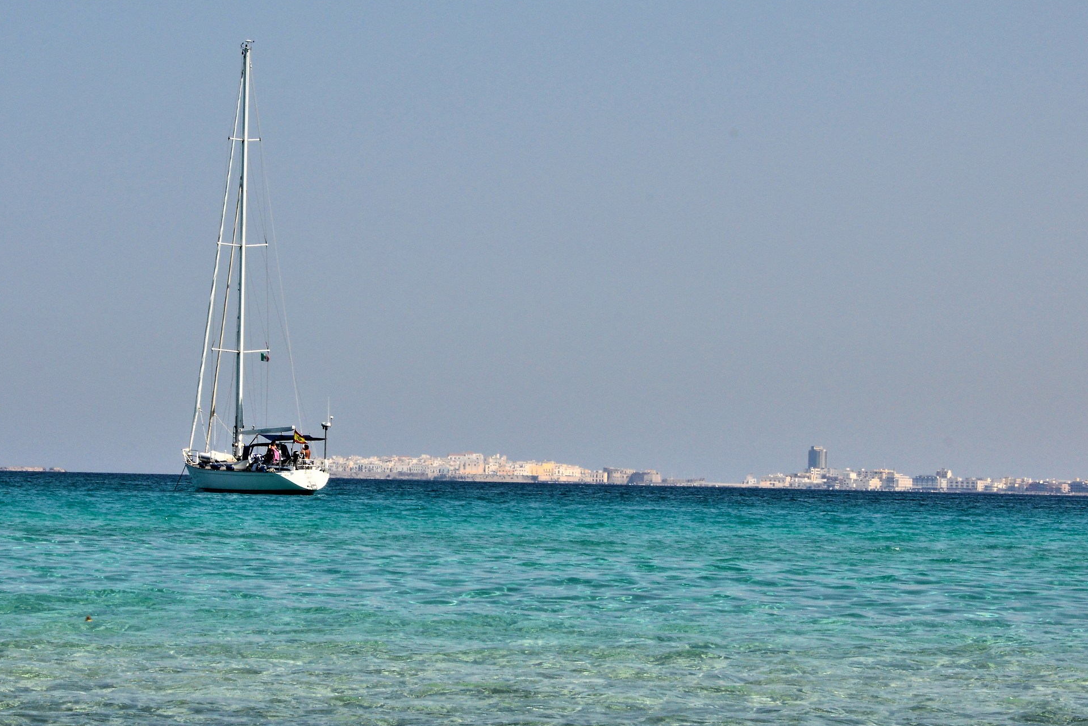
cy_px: 348
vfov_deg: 8.1
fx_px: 5108
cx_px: 458
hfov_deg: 12.2
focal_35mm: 169
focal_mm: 90
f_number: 22
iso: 400
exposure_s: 1/250
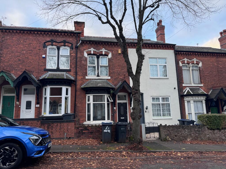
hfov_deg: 71.6
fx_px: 157
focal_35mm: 24
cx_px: 113
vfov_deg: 56.8
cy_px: 84
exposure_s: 1/162
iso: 80
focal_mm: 6.76
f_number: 1.78
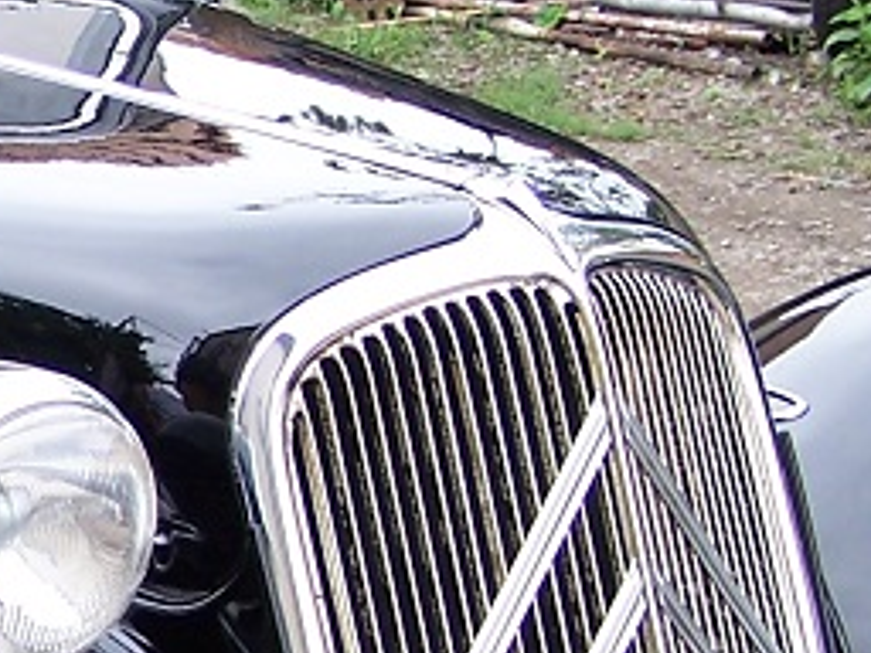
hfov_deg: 12.6
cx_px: -202
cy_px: 539
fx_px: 3850
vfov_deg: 9.7
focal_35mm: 153
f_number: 2.8
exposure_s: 1/80
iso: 80
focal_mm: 6.3
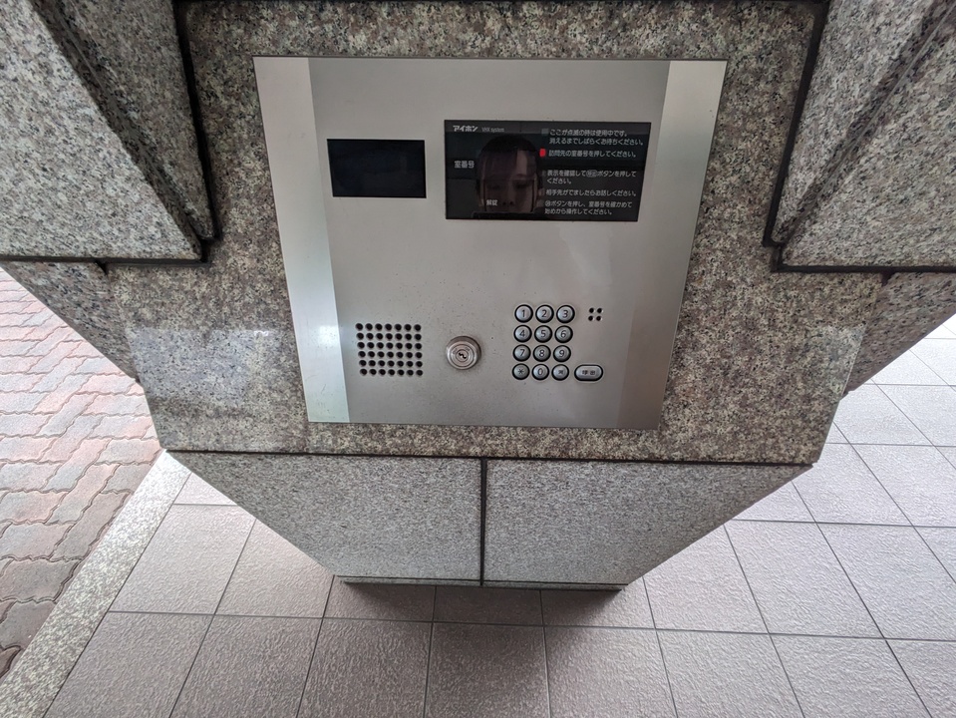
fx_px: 387
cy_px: 359
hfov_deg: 102.0
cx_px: 478
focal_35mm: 14
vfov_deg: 85.7
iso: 76
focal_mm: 1.83
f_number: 2.2
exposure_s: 1/120
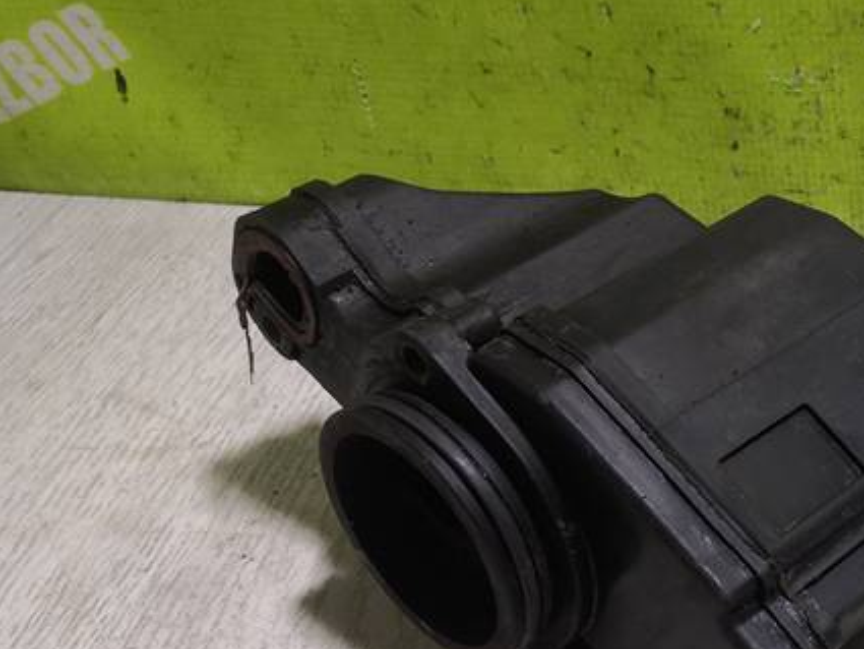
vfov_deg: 22.5
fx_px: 1623
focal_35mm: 65
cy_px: 450
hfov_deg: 27.4
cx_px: 939
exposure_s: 1/50
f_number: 1.8
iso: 50
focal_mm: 3.95
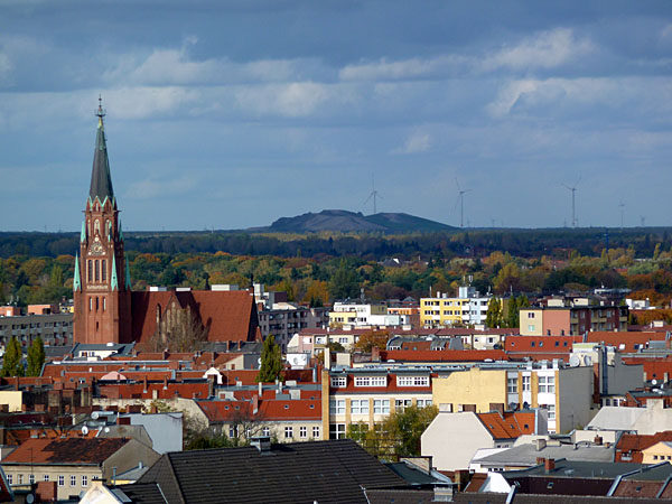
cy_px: 252
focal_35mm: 300
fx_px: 5824
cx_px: 336
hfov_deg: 6.6
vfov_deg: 5.0
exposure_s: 1/320
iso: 80
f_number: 4.9
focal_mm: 49.2
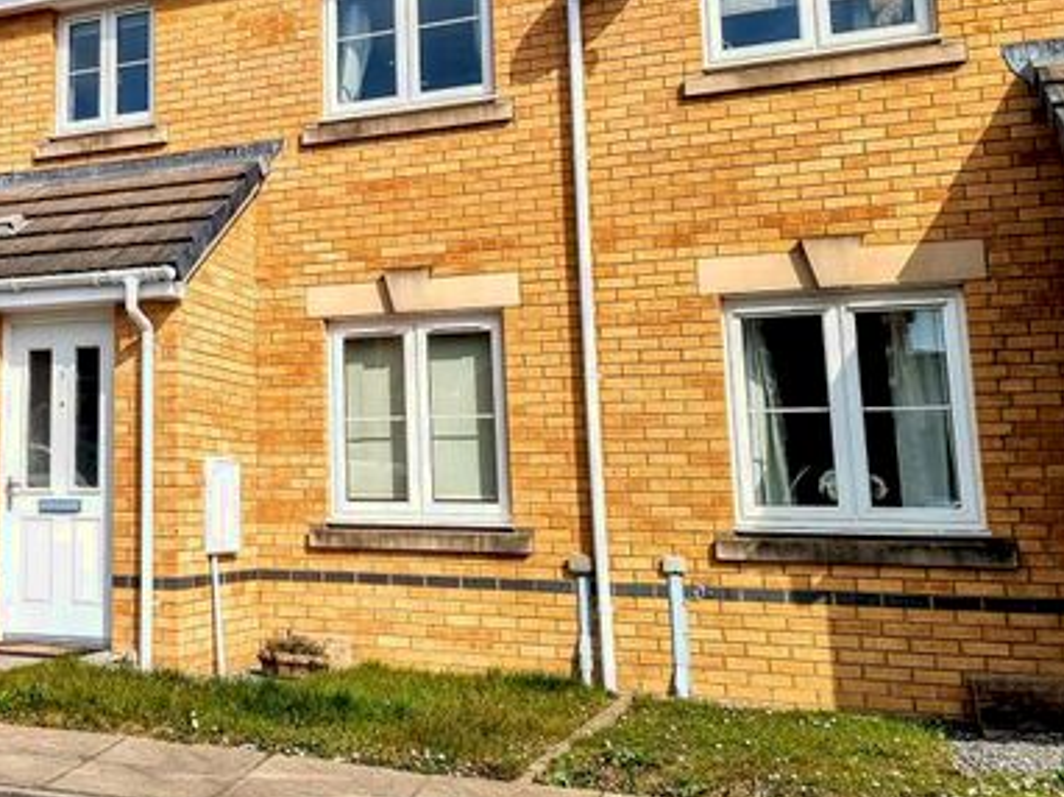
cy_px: 235
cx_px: 139
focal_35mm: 44
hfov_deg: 40.3
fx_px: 1352
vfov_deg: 32.4
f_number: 1.8
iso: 50
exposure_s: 1/1292
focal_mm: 6.7
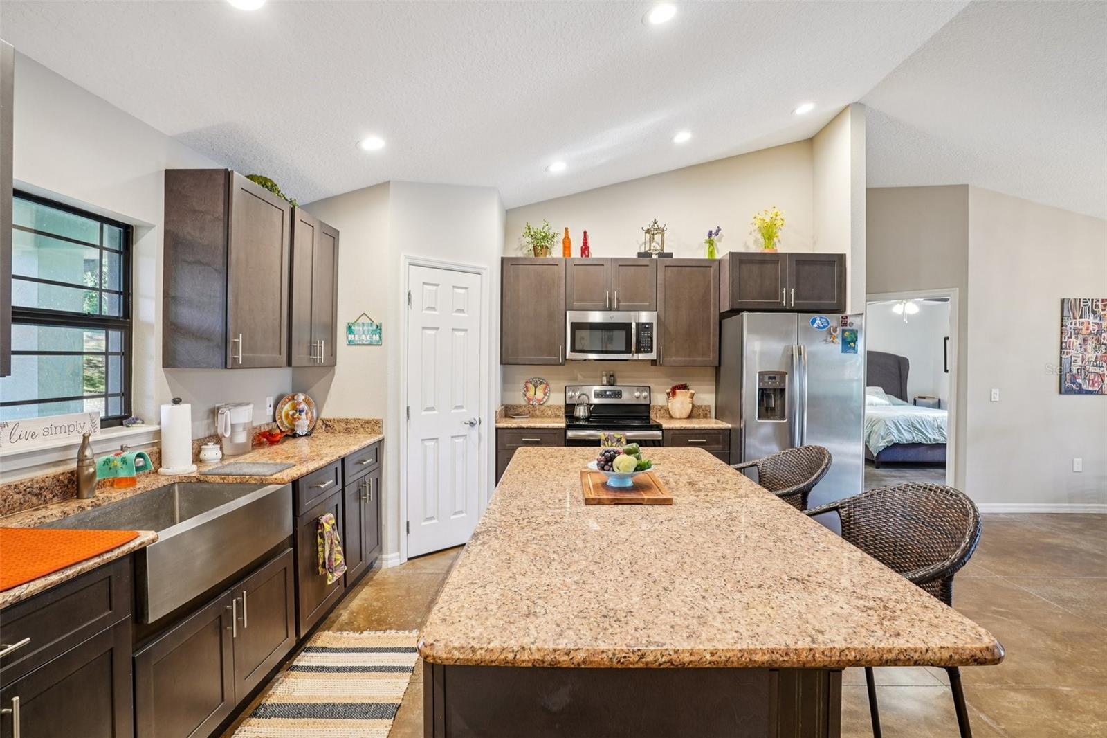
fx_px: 523
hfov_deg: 93.3
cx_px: 554
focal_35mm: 17
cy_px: 369
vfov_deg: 70.4
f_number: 9
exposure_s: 1/3.33
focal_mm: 17
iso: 400
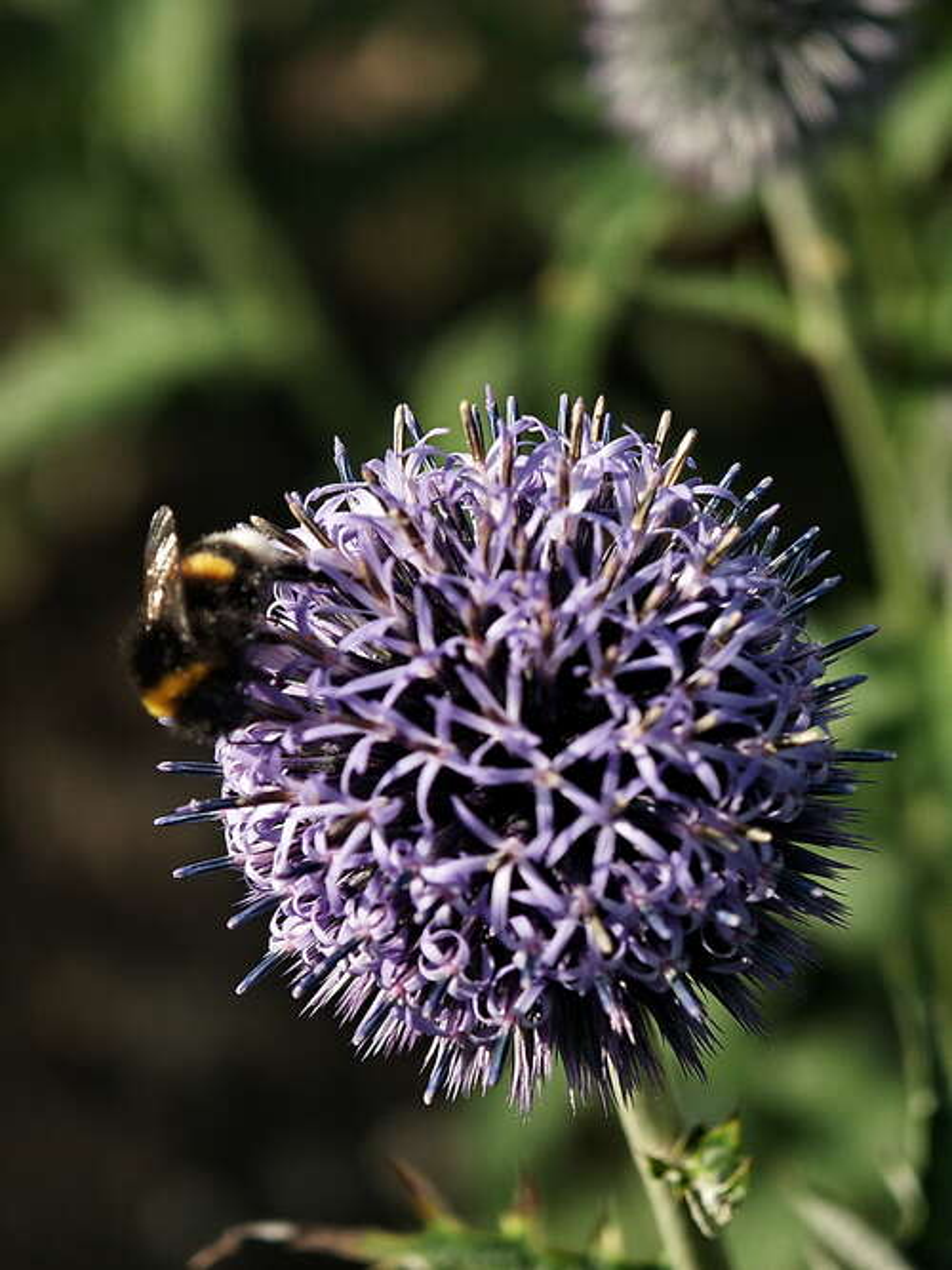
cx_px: 476
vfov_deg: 11.6
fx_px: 6272
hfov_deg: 8.7
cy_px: 635
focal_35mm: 171
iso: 100
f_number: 3.5
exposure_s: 1/750
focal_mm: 43.18
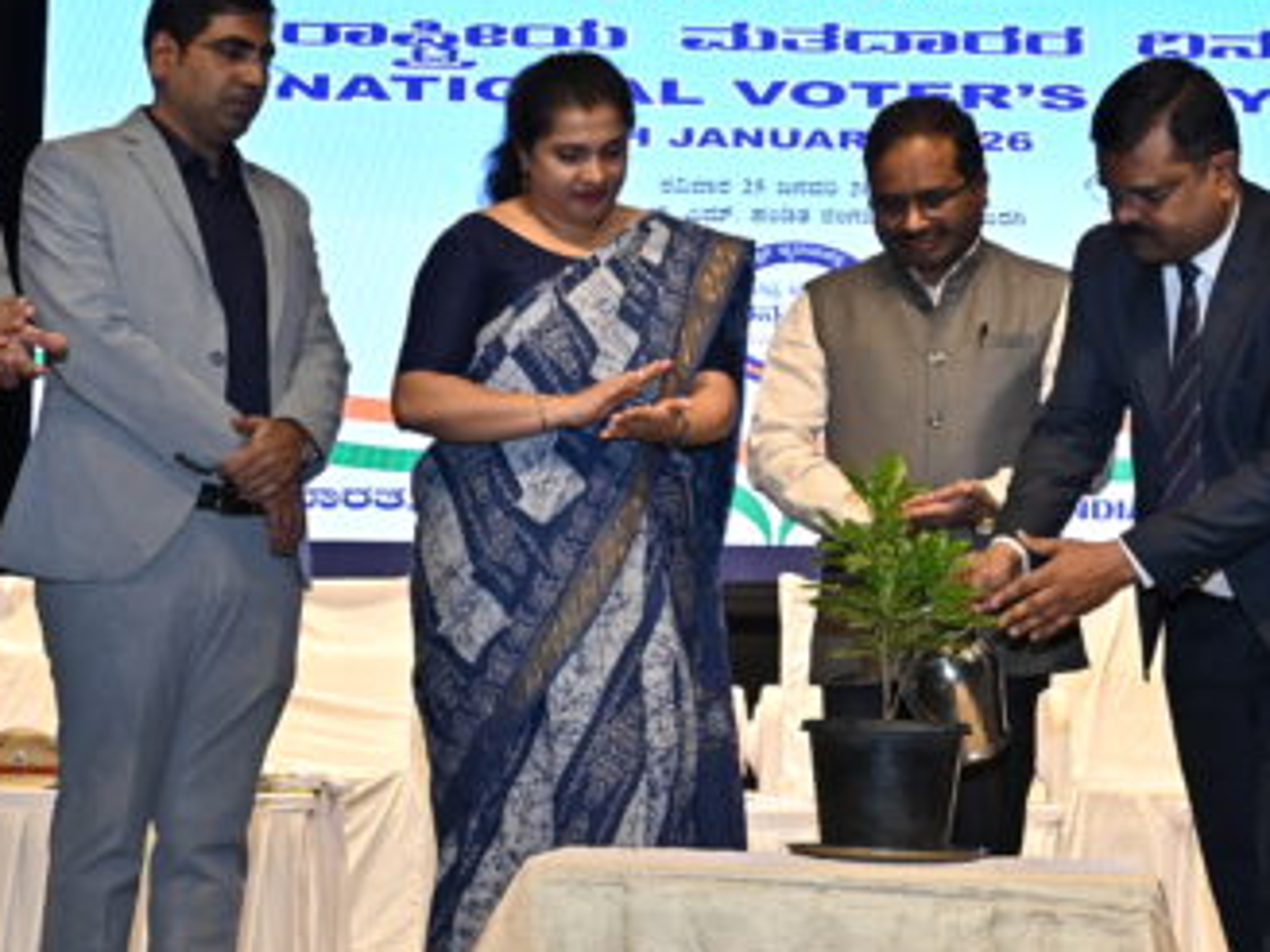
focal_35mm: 81
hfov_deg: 24.1
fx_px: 2972
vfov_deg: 18.2
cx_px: 747
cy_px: 377
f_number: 8
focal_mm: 36
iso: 640
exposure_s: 1/125
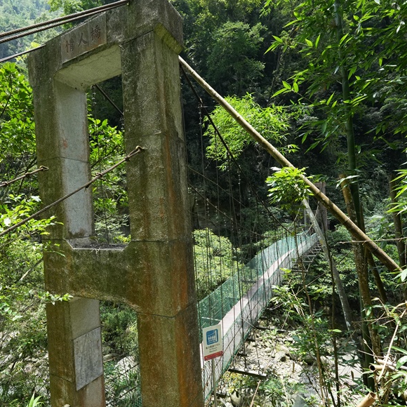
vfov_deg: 72.1
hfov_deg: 71.5
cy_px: 217
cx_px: 166
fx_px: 279
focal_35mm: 21
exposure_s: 1/1250
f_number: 8
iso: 2500
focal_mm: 14
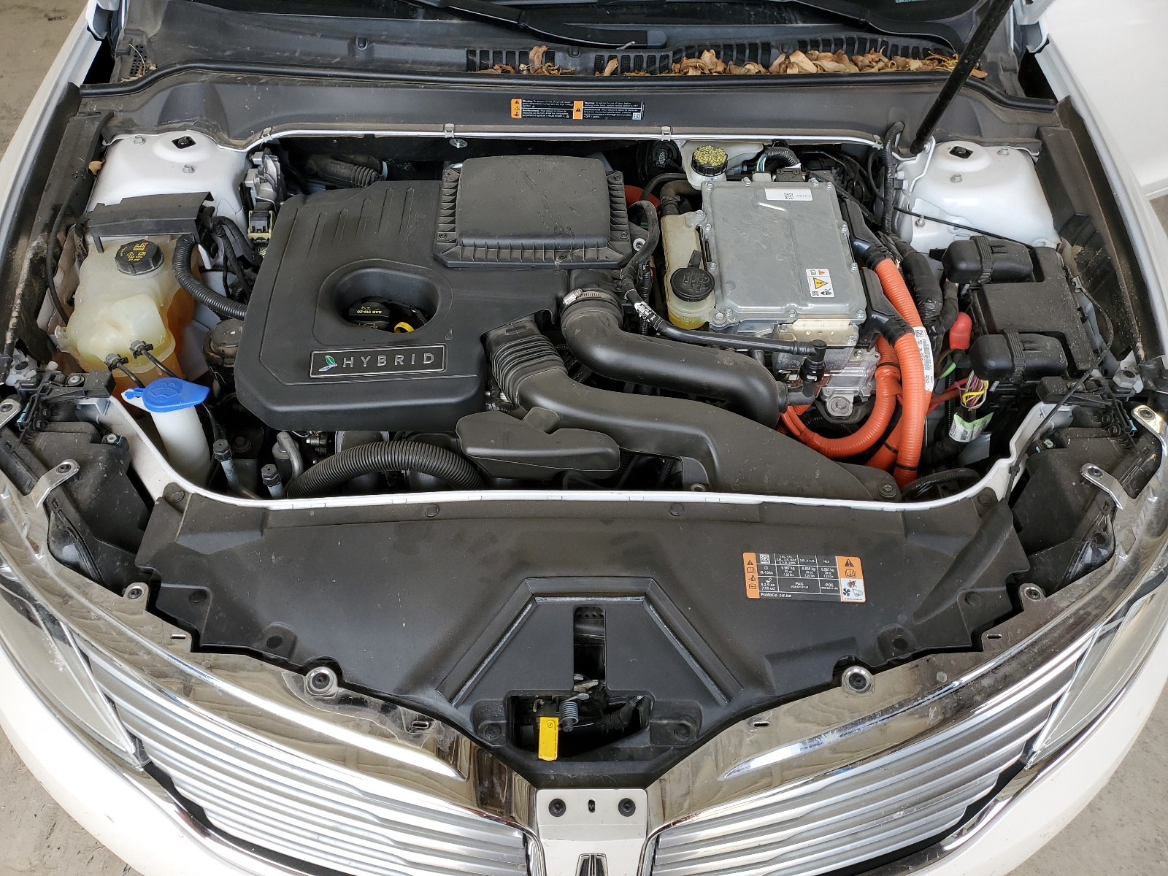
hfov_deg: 67.3
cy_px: 438
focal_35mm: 26
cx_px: 584
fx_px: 877
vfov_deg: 53.1
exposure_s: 1/256
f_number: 1.5
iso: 50
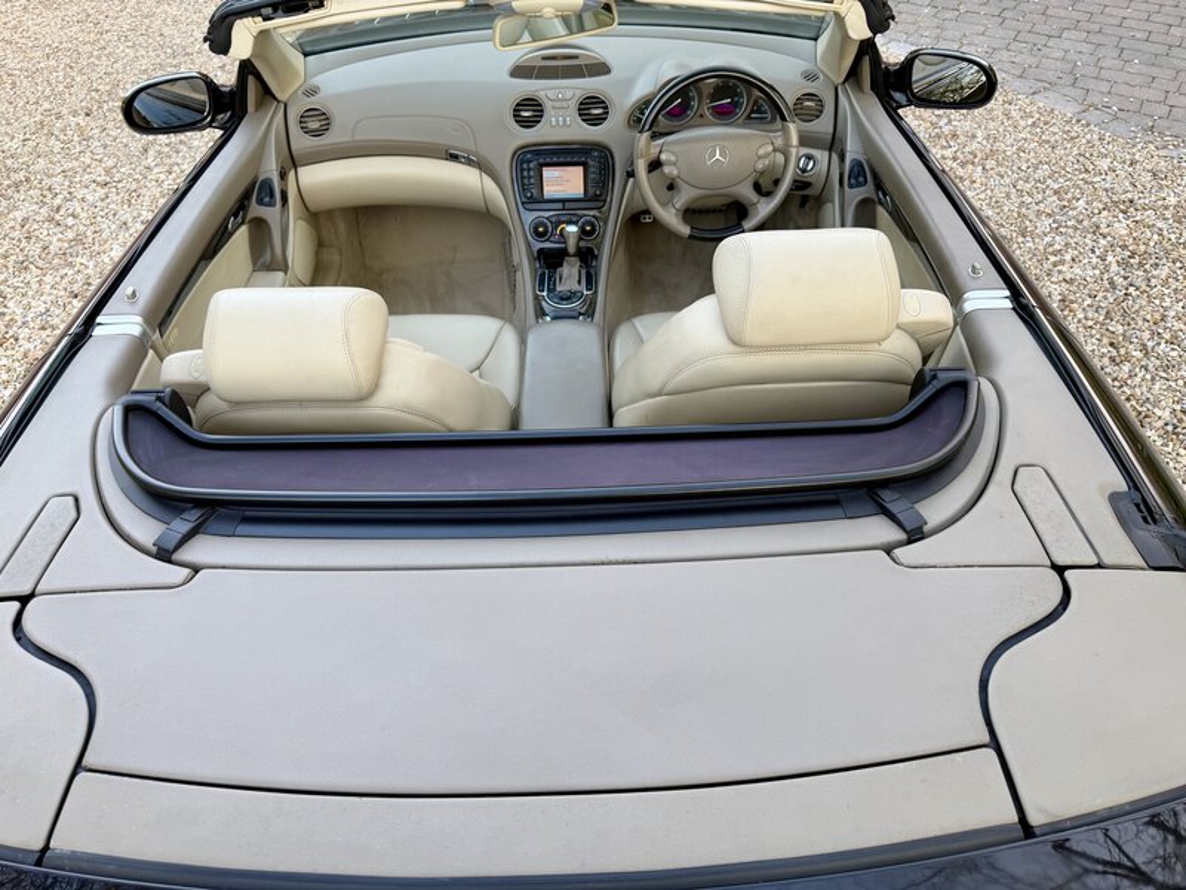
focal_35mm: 24
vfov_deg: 56.8
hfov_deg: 71.6
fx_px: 822
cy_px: 445
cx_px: 593
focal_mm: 6.76
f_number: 1.78
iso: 50
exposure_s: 1/133
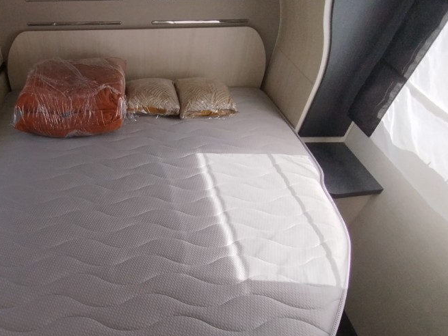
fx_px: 324
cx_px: 114
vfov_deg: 54.1
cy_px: 217
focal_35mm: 25
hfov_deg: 65.3
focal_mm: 1.65
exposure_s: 1/301
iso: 50
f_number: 2.2
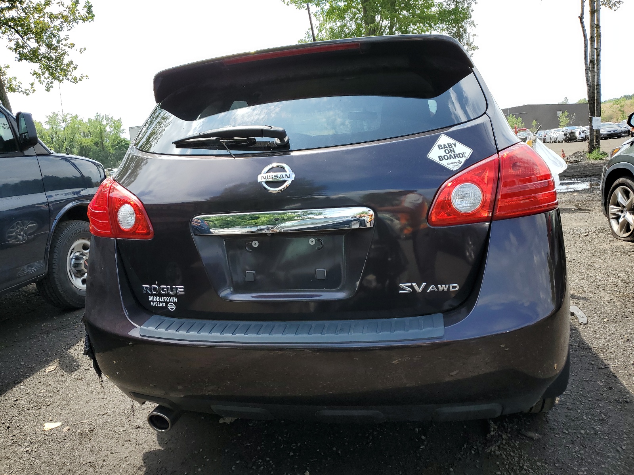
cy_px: 238
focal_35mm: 26
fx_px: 476
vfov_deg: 53.1
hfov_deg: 67.3
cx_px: 317
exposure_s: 1/1250
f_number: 1.5
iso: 50
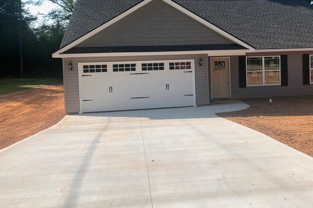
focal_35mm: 38
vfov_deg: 34.8
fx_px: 330
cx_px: 200
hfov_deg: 50.1
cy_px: 73
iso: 20
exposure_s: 1/952
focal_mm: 4
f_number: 1.8
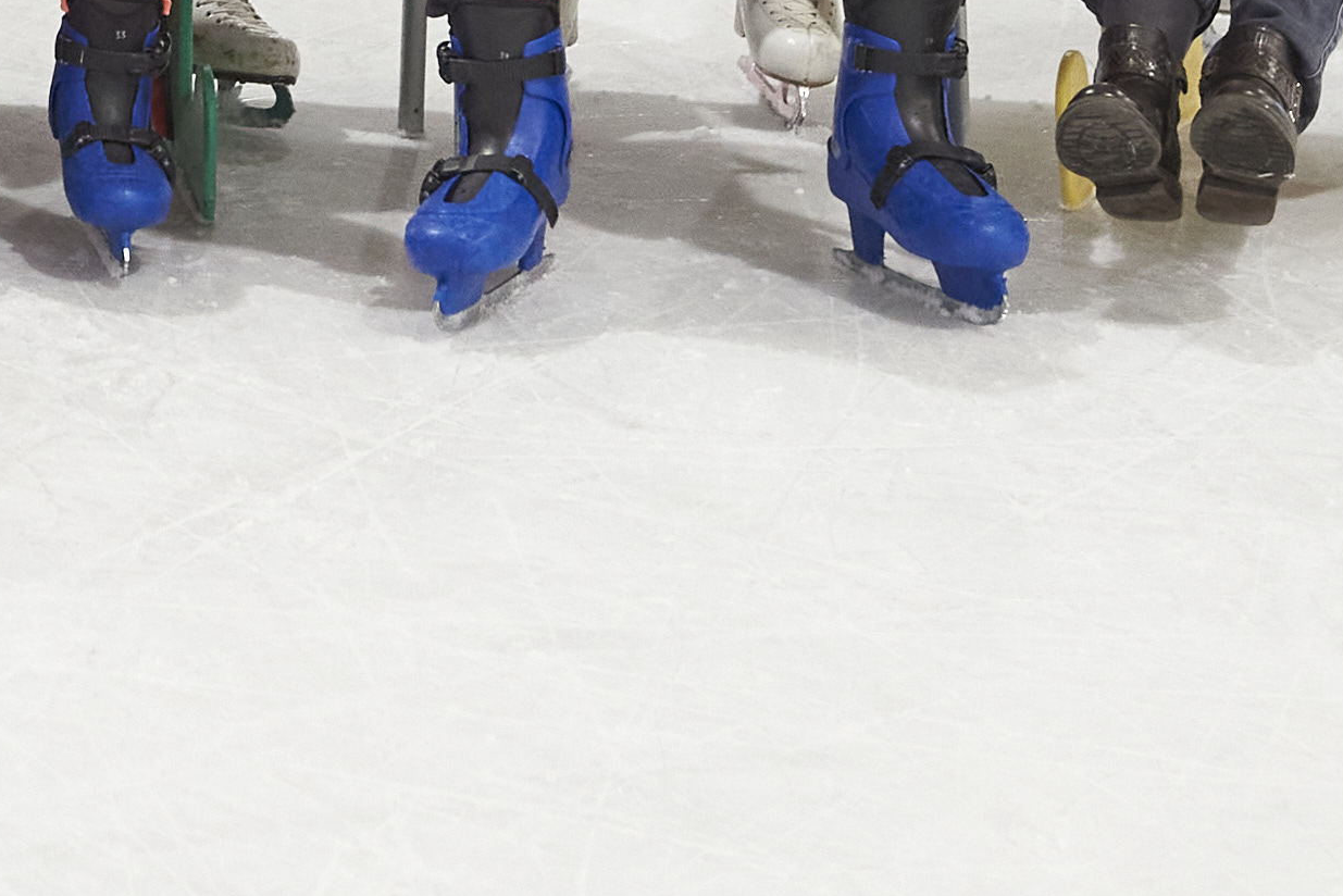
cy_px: -916
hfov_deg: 10.1
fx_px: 7462
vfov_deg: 6.7
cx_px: -454
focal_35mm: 200
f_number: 3.5
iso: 2000
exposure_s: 1/125
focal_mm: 42
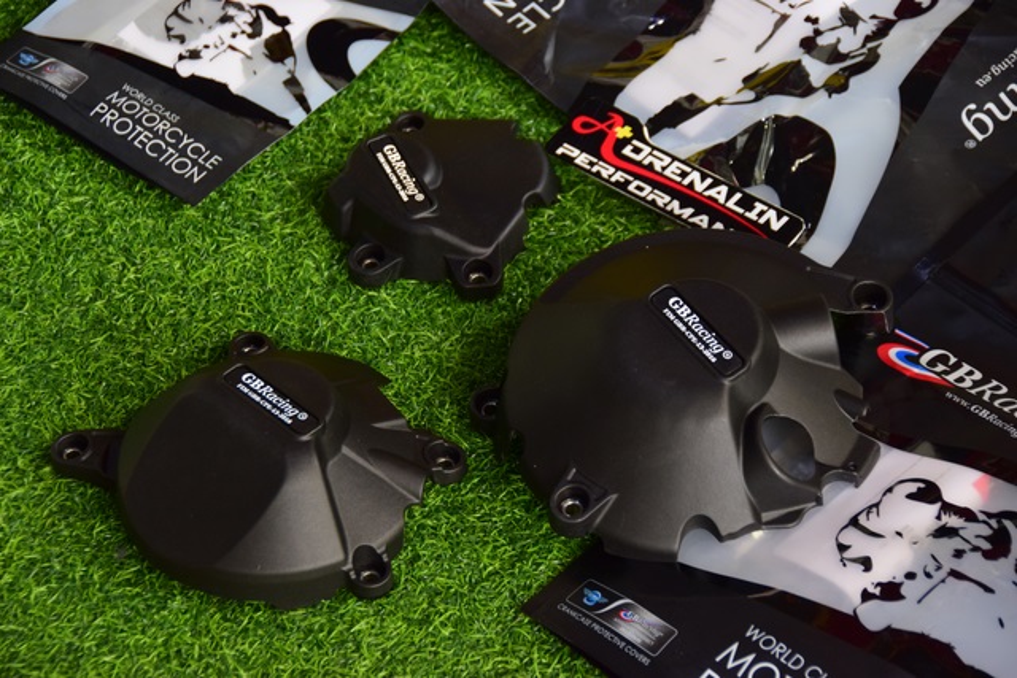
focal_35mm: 135
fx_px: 3814
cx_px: 508
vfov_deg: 10.2
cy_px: 339
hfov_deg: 15.2
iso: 1000
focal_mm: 90
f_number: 5.3
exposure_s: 1/40
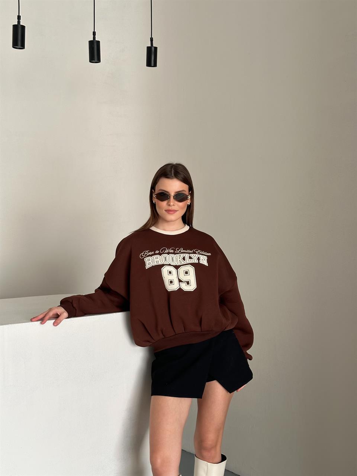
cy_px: 238
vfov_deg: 39.7
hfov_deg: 30.3
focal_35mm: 48
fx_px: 660
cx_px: 178
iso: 64
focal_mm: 6.86
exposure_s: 1/121
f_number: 1.78
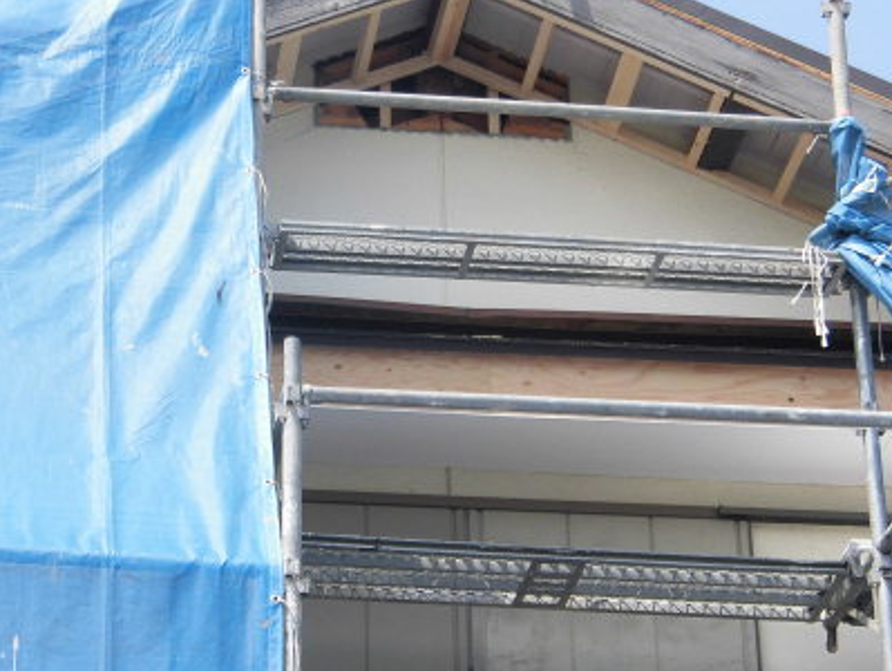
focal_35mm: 125
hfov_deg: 15.7
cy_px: 264
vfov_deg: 11.9
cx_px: 355
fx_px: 3224
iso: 100
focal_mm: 14
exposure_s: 1/400
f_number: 4.5
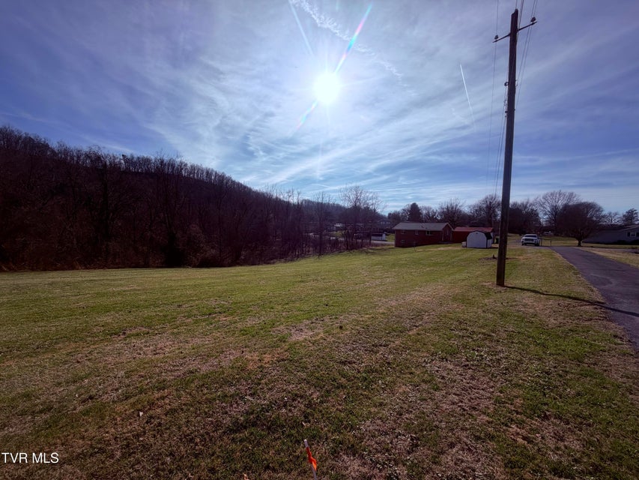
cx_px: 320
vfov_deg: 85.7
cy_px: 240
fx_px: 258
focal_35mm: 14
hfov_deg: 102.1
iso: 20
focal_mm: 2.22
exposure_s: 1/1961
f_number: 2.2
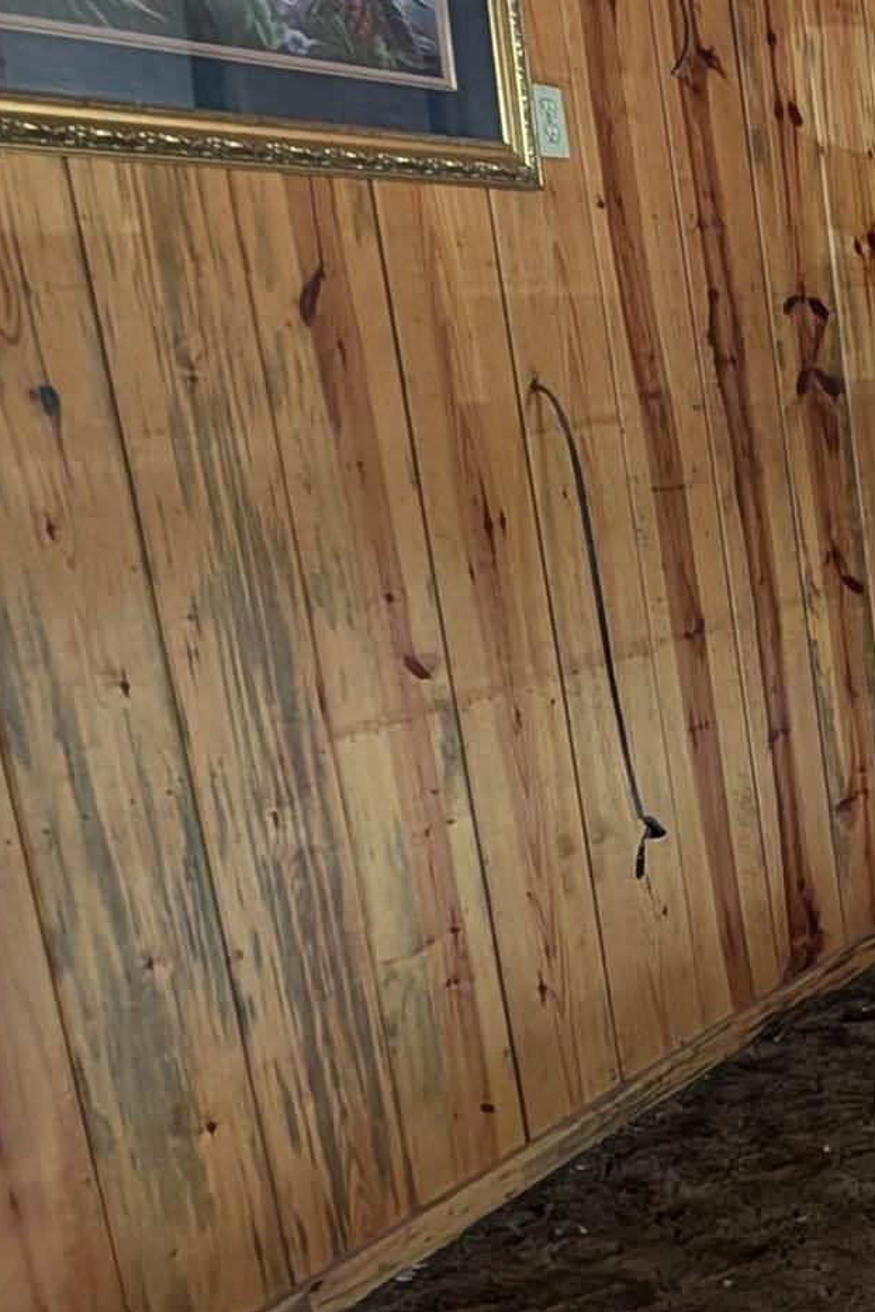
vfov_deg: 47.4
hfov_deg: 20.8
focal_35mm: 41
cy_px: 619
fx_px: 1495
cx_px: 1619
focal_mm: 2.02
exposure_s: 1/23.8
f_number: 1.7
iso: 300
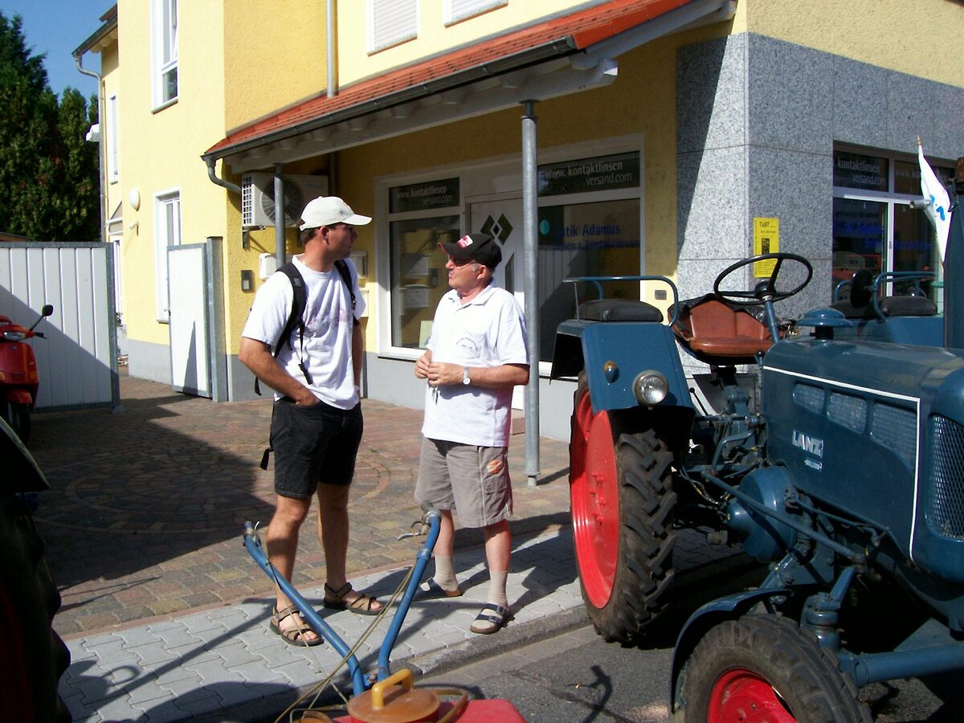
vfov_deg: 41.8
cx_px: 482
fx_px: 947
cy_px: 362
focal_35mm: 34
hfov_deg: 54.0
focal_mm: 5.6
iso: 80
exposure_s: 1/551
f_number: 5.1
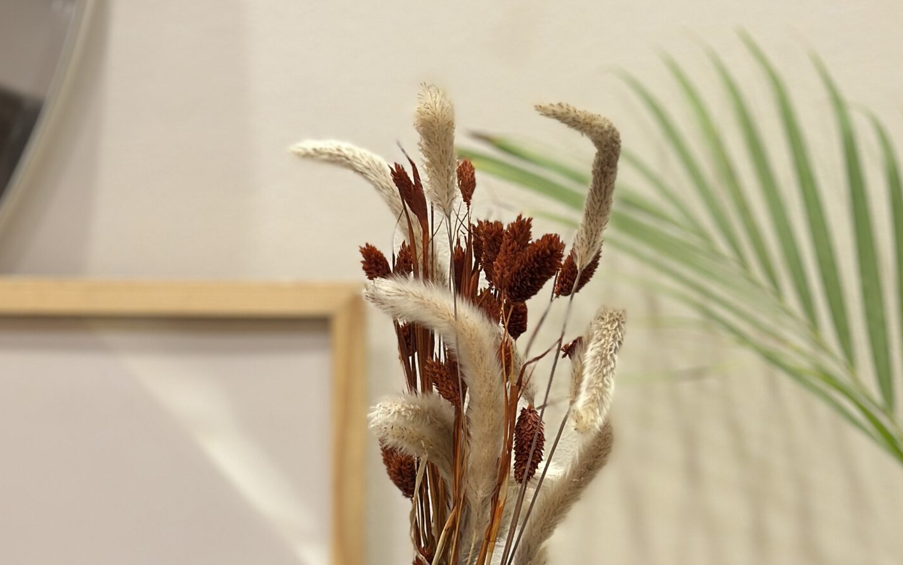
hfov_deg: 22.5
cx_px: 554
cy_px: 582
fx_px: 2264
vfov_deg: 14.0
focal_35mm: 92
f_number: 1.78
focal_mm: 6.86
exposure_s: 1/50
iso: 125
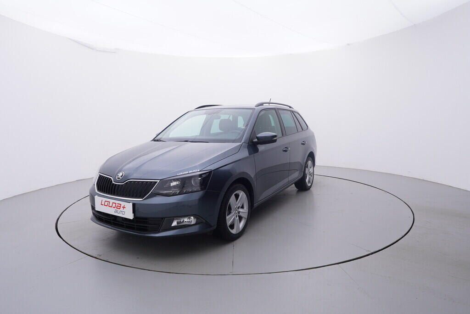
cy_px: 157
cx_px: 235
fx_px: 294
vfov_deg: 56.2
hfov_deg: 77.3
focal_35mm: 22
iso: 200
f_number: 5
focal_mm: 15
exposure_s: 1/80
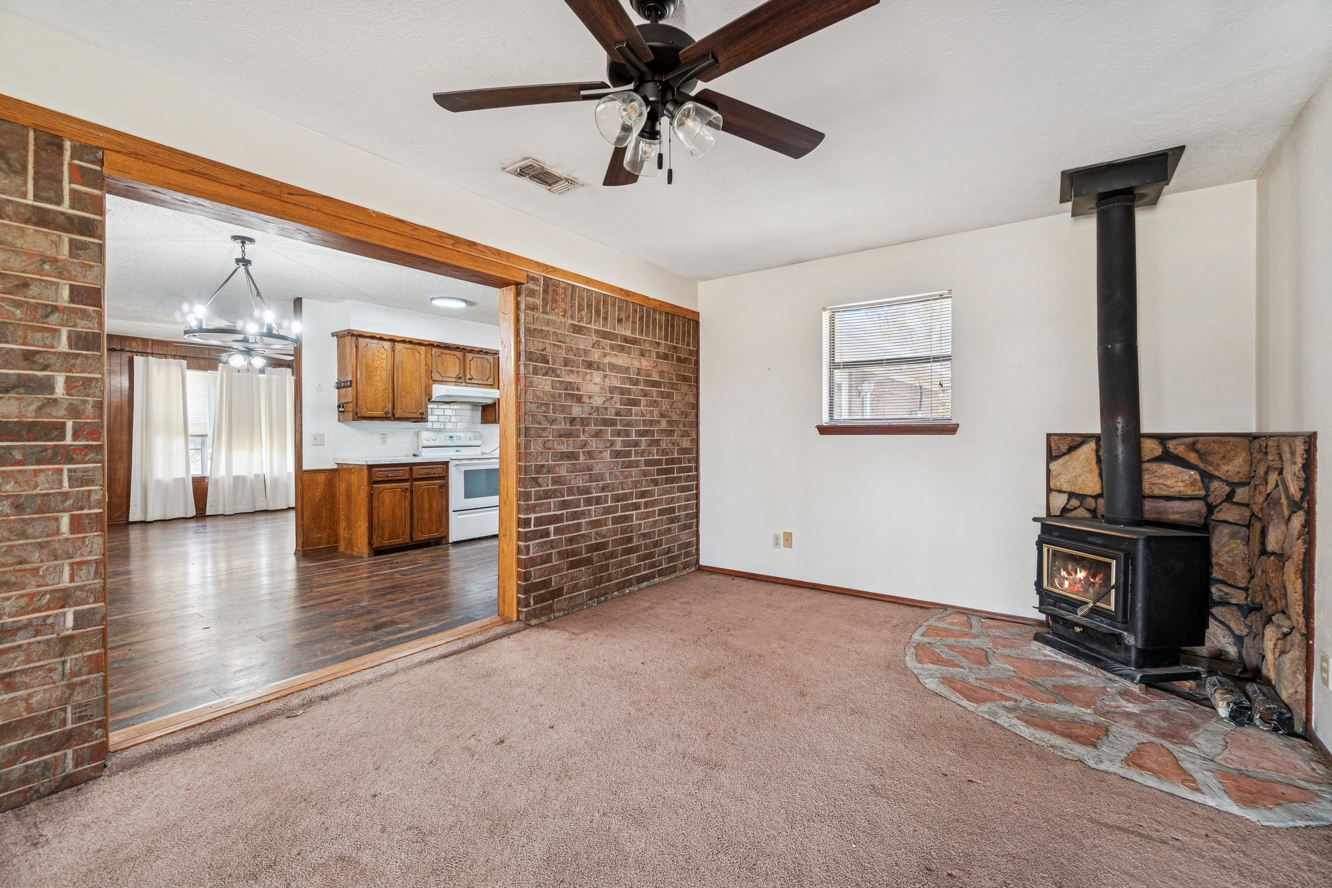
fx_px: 555
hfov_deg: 100.4
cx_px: 666
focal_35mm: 15
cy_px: 444
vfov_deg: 77.3
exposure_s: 1/20
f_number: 6.3
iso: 200
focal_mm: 10
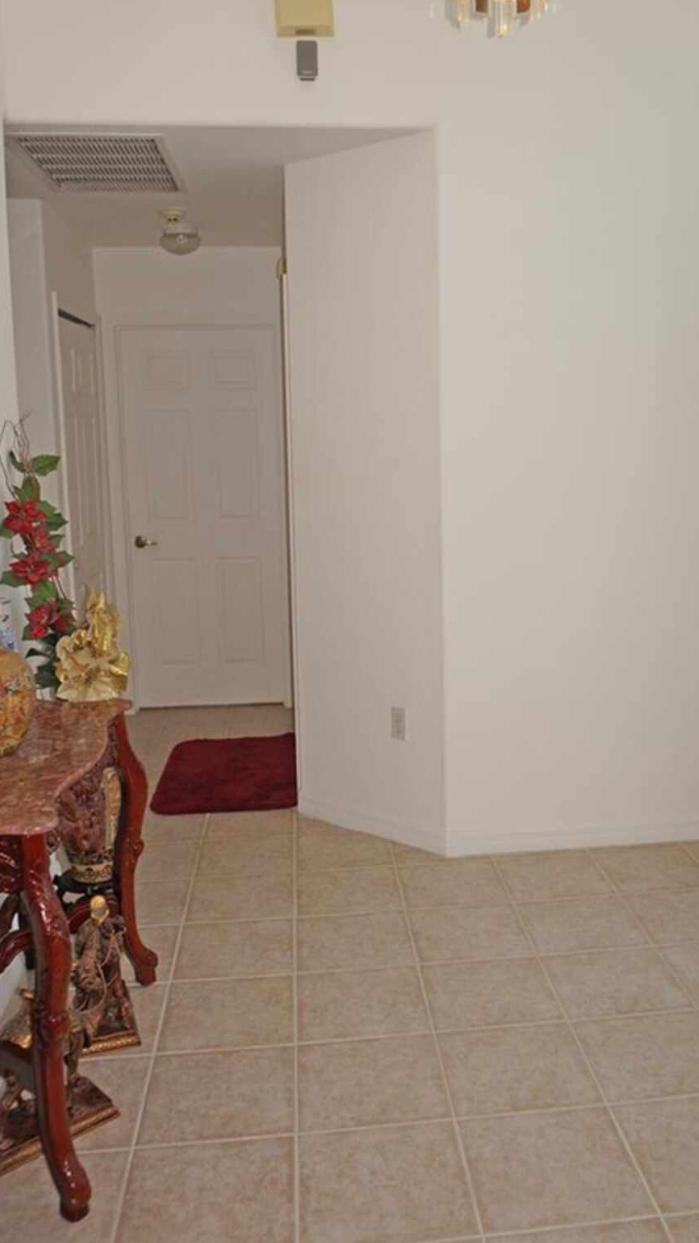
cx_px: 425
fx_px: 1054
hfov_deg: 36.5
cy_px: 605
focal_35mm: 32
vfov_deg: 61.0
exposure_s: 1/160
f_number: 4
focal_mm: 16
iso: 125
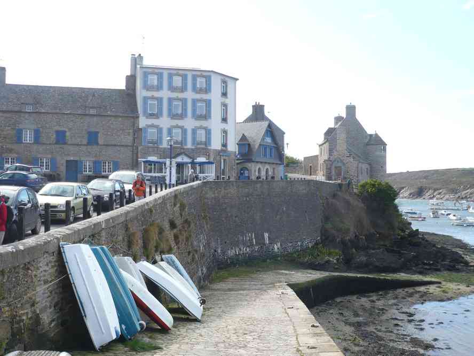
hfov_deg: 47.9
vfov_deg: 36.8
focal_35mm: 39
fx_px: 534
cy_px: 178
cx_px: 237
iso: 100
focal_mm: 5.8
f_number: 2.8
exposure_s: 1/500
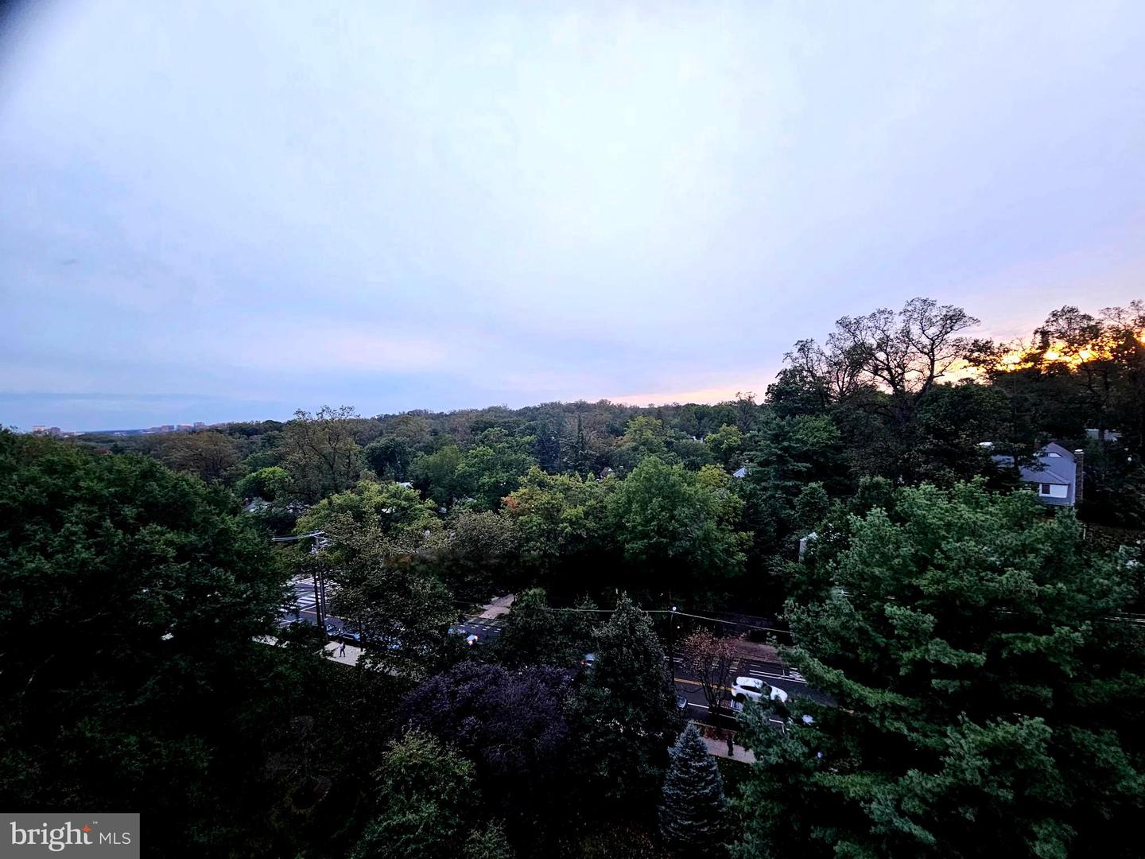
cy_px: 430
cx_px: 572
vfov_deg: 89.9
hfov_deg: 106.2
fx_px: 430
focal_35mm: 13
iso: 160
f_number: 2.2
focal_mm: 2.2
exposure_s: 1/60.2
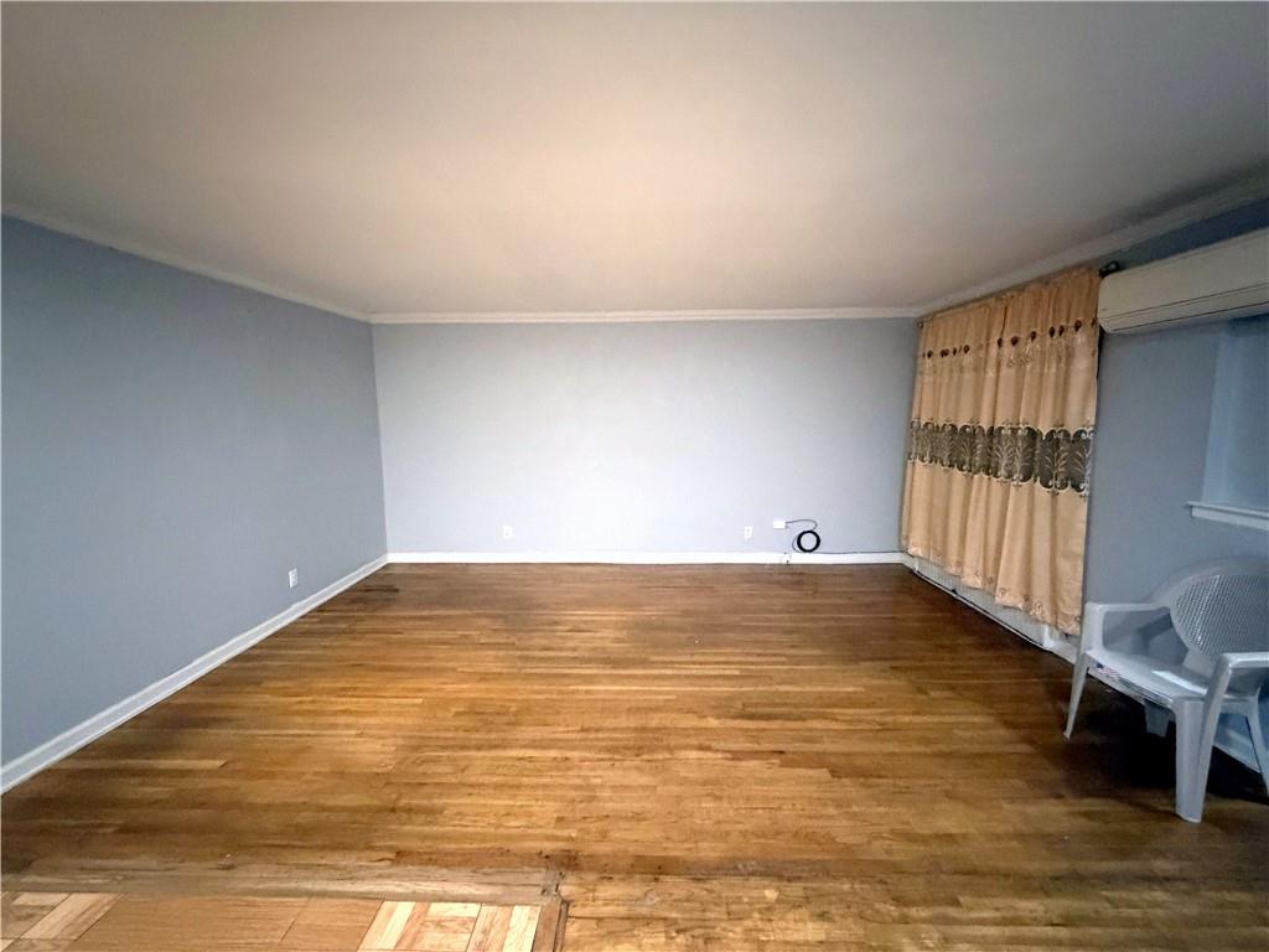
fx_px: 513
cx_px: 634
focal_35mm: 14
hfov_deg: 102.1
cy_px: 476
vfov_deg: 85.7
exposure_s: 1/40
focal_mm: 2.22
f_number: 2.2
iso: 1600
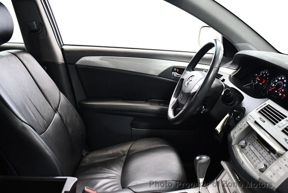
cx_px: 144
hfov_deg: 53.1
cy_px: 96
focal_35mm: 36
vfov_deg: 36.9
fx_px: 288
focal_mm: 18
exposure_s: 1/80
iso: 3200
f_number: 3.5
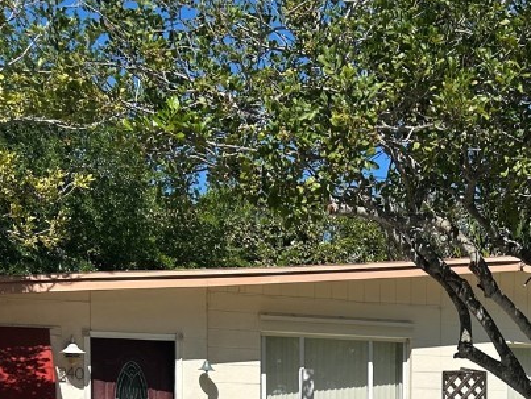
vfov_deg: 20.9
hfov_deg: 28.5
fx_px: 1013
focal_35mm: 66
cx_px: 451
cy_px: 464
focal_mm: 5.7
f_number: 1.5
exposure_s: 1/6579
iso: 50
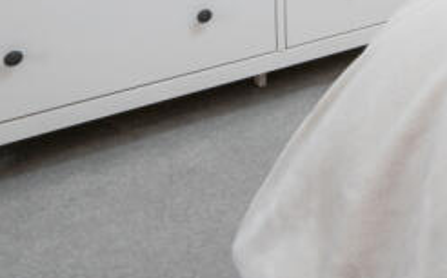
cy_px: -281
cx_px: 725
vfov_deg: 15.3
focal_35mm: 68
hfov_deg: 22.7
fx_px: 827
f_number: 11
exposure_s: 1/3
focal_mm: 16
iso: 400
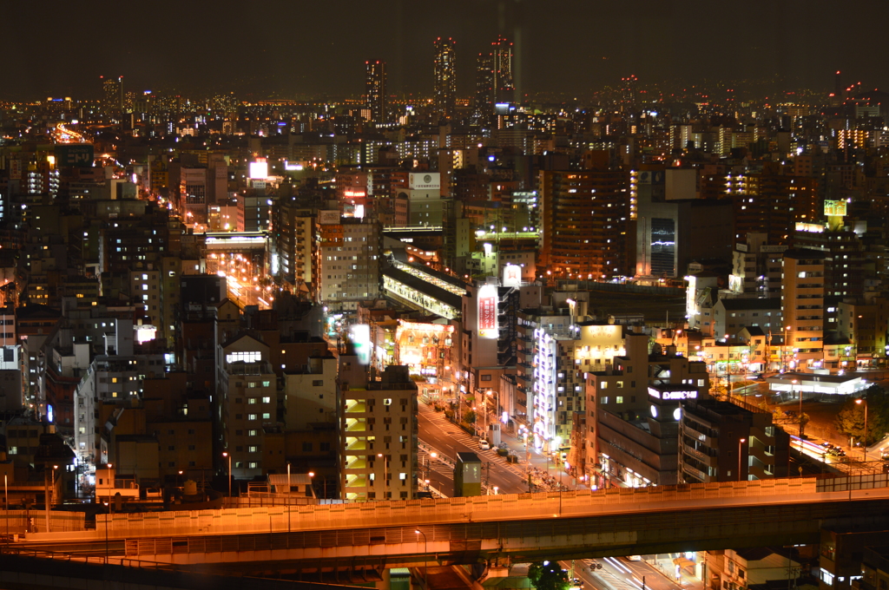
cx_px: 444
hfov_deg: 24.6
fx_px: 2035
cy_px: 295
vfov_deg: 16.5
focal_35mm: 82
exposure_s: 1.6
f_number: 4.5
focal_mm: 55
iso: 180
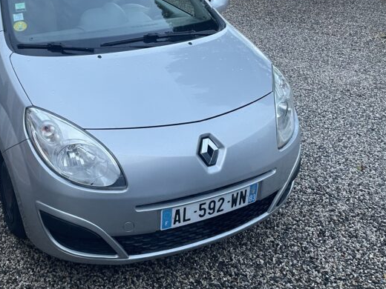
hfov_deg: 45.2
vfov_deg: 35.6
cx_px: 96
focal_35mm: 40
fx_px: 446
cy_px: 93
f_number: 1.6
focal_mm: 4.2
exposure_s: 1/68
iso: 125
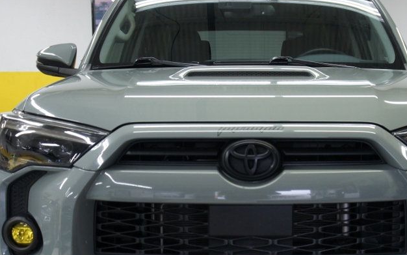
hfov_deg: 33.9
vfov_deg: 21.4
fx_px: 665
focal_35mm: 60
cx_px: 249
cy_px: 194
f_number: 4
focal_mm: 24
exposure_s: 1/40
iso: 400
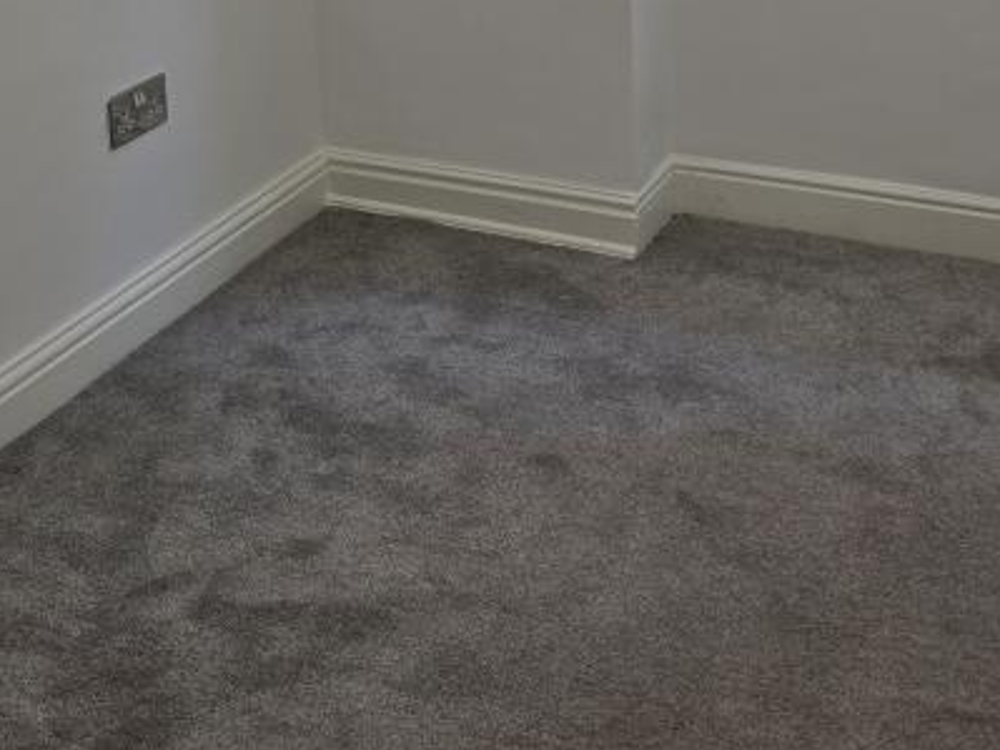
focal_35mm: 59
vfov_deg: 23.3
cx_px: 559
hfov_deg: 32.7
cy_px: -68
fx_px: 1704
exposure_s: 1/180
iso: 64
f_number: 1.7
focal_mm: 6.3
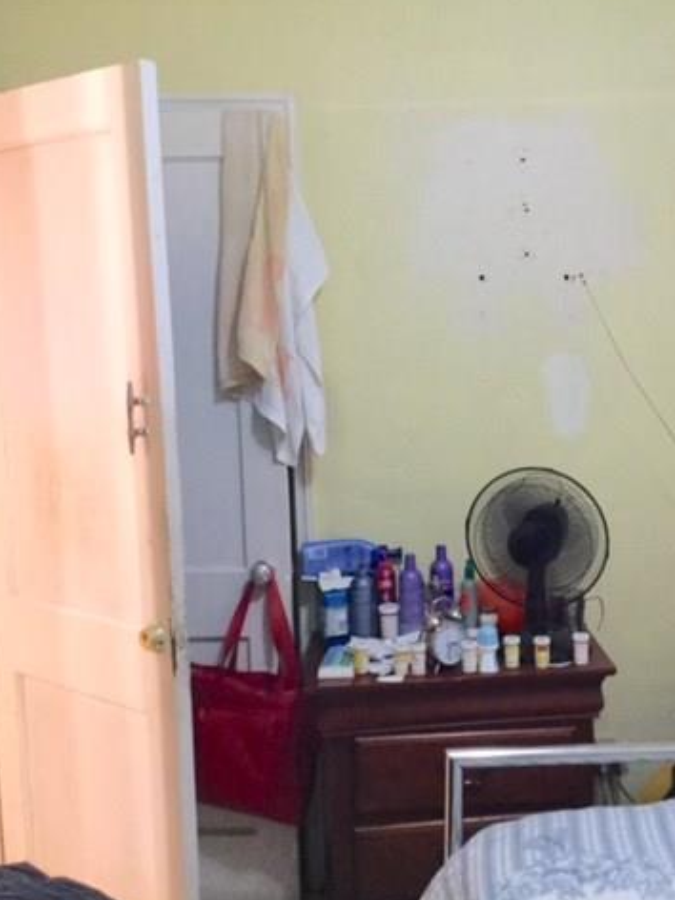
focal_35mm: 42
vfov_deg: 44.8
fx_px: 1092
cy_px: 448
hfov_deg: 33.6
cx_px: 507
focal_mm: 3.3
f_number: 2.4
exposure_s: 1/20
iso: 200
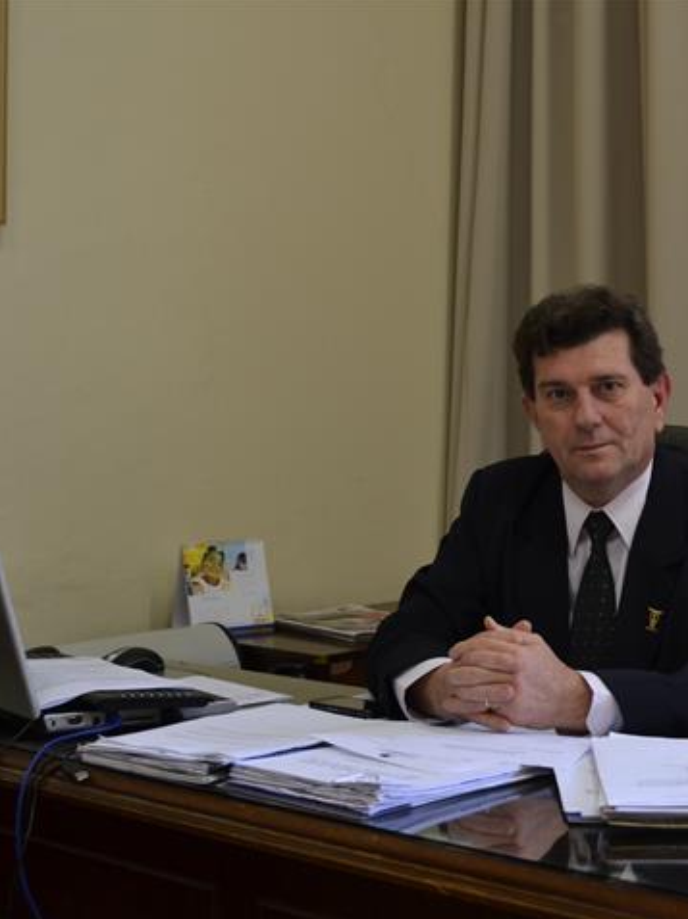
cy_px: 459
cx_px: 445
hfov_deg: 23.9
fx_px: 1619
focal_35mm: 61
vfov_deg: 31.7
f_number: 4.5
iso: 400
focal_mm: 28
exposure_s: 1/40
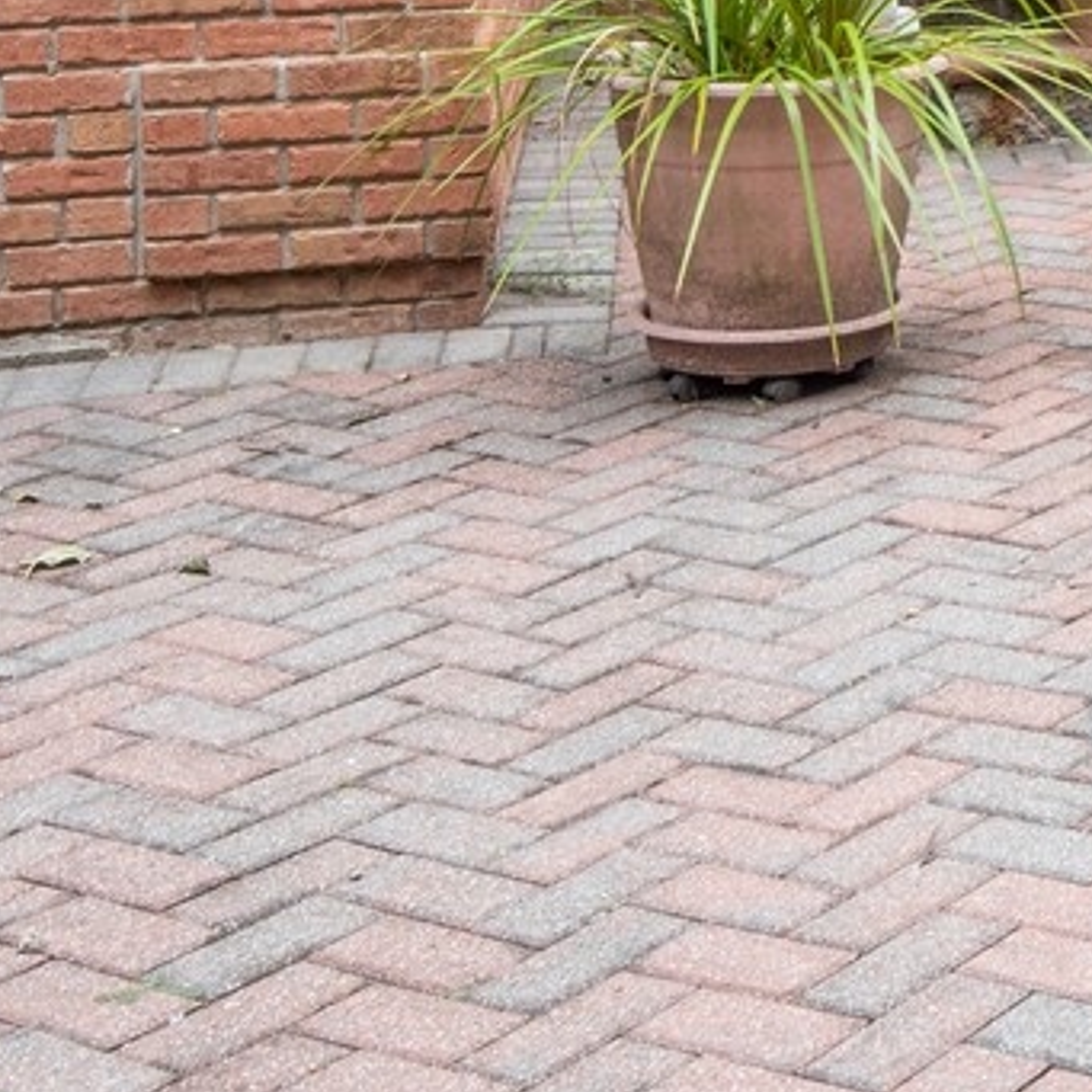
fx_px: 2962
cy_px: -442
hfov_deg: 16.3
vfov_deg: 18.9
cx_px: 2155
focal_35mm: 83
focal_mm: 18
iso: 200
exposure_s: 1/20
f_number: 11
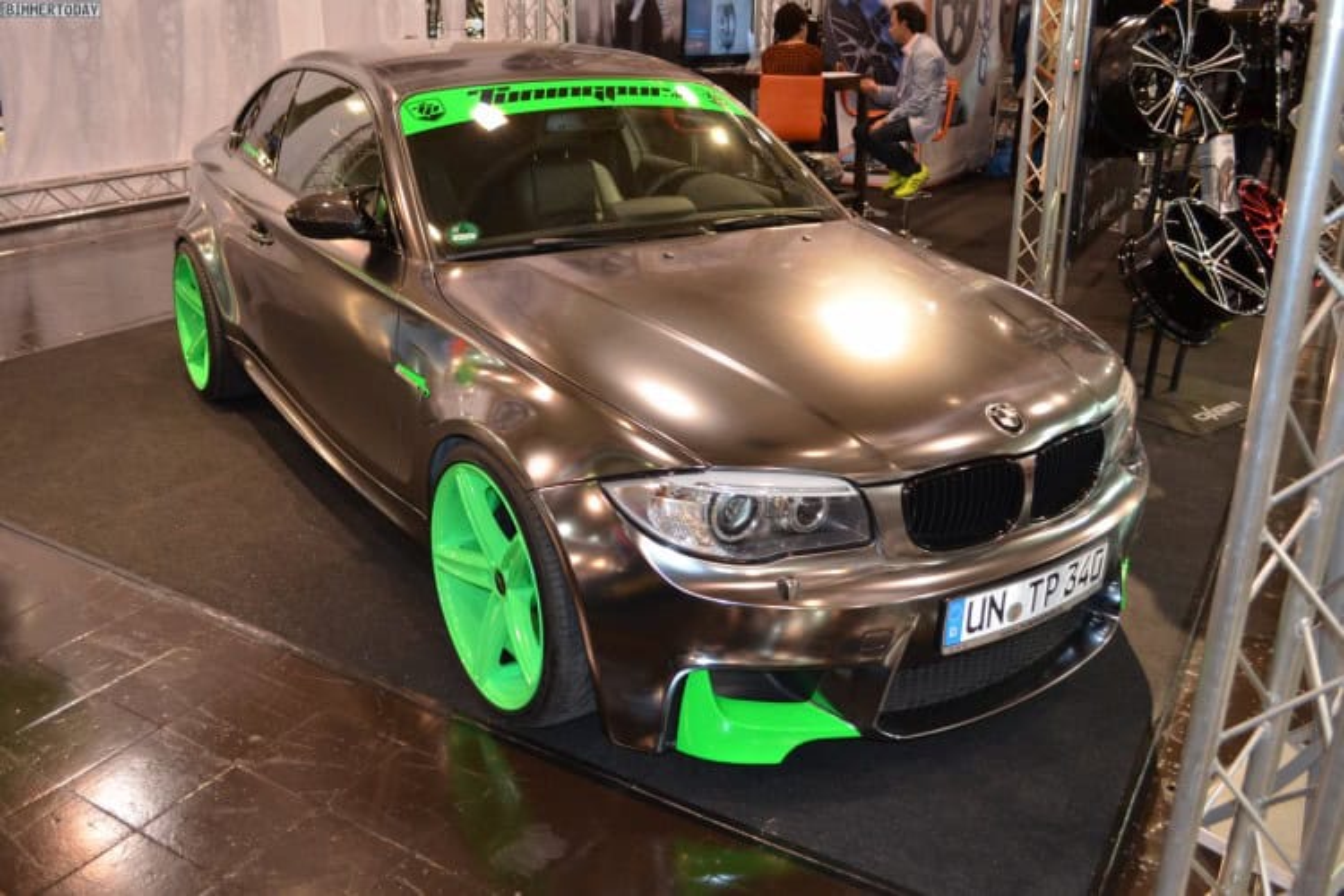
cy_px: 448
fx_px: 1120
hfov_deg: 61.9
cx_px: 672
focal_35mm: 30
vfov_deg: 43.6
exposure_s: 1/60
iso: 400
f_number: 3.8
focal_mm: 20
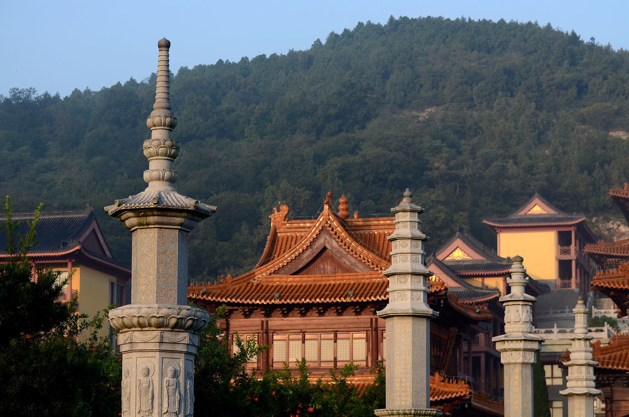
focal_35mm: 105
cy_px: 208
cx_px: 314
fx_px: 1831
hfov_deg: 19.5
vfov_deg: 13.0
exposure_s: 1/500
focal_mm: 70
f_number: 4.5
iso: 160
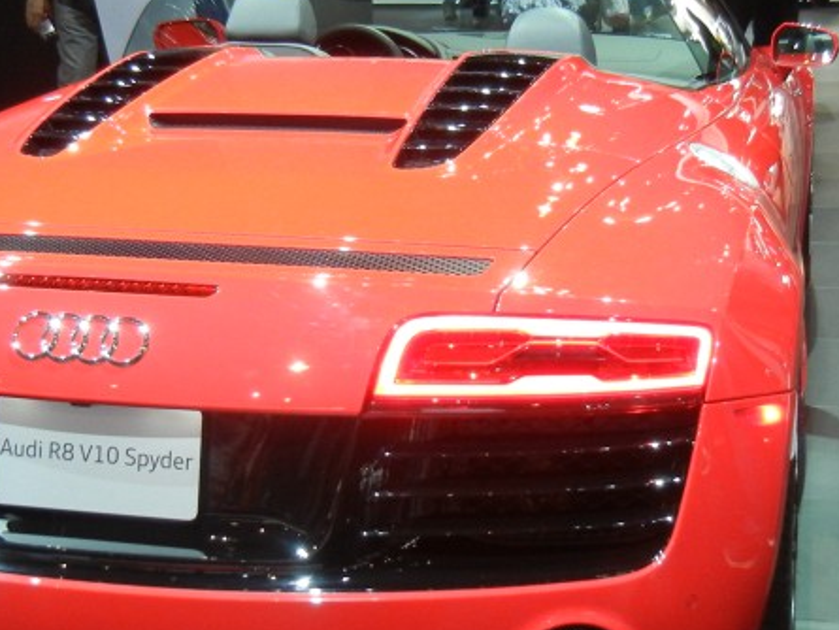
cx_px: 430
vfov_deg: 21.3
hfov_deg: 28.2
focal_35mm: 69
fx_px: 1673
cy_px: 247
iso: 400
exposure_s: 1/34.6
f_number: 3.5
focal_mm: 5.4
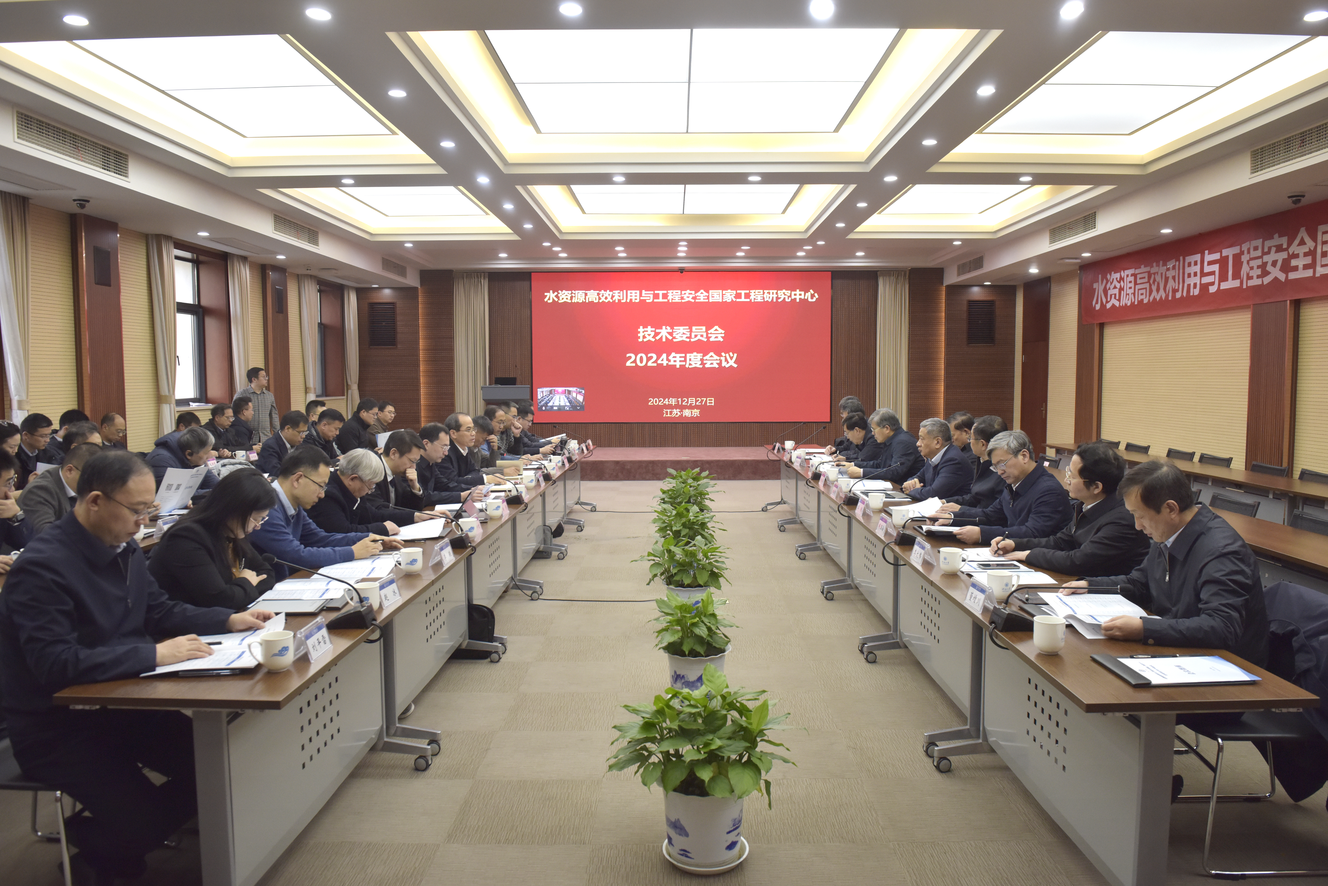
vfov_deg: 53.1
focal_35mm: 24
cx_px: 664
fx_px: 885
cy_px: 443
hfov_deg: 73.7
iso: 1600
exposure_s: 1/160
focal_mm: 24
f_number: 5.6
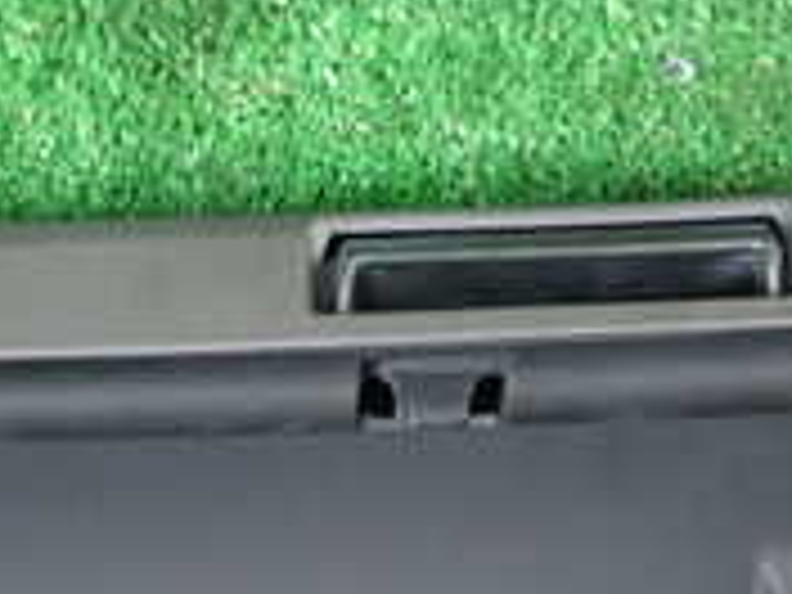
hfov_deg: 18.8
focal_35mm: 102
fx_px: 2334
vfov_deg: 14.3
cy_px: 567
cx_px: 14
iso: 800
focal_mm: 5.4
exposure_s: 1/25
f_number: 2.3
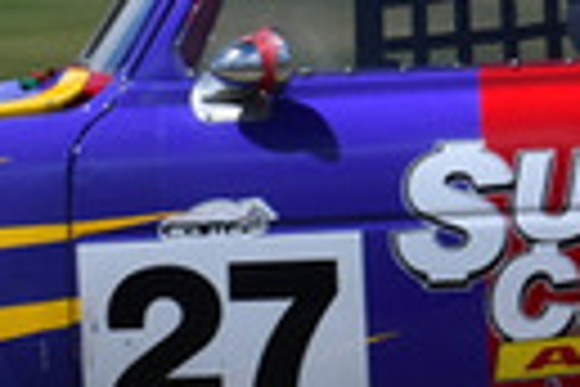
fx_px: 18269
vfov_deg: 1.2
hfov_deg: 1.8
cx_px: 207
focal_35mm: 1134
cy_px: -346
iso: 160
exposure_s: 1/200
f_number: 14
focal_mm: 122
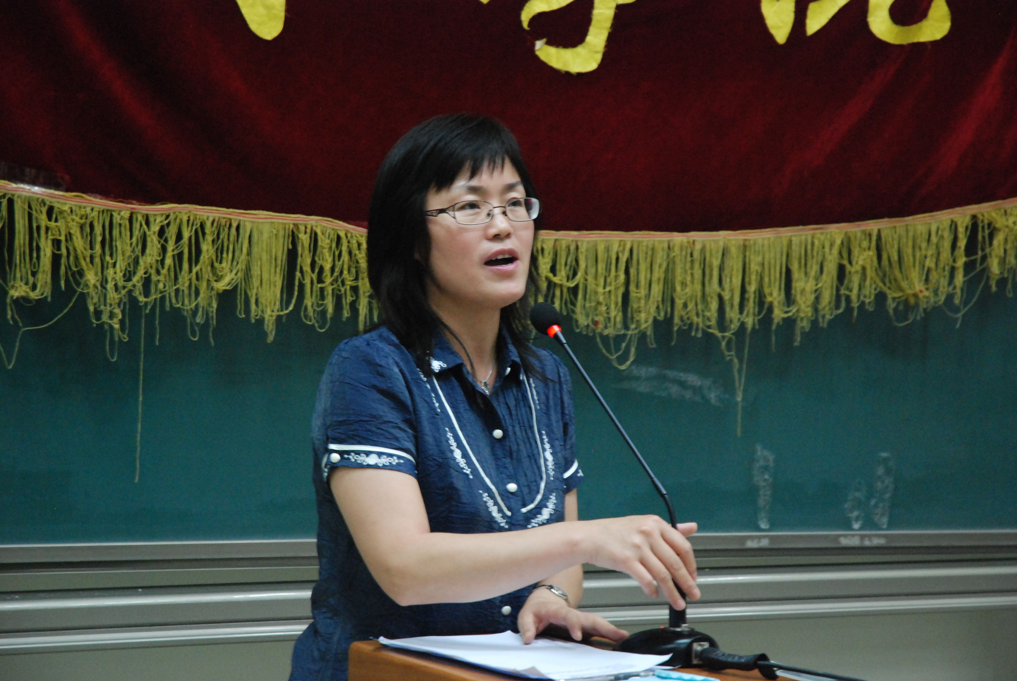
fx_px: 2970
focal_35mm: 105
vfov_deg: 13.1
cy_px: 340
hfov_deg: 19.4
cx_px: 508
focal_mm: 70
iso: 1600
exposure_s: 1/30
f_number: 4.5
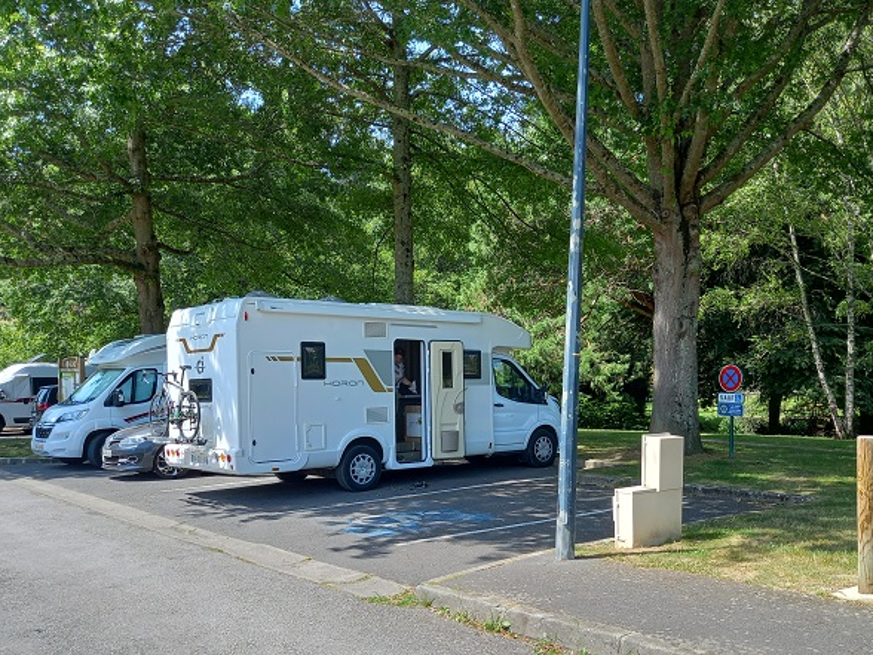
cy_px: 398
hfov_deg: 53.9
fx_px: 857
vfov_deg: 41.6
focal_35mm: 34
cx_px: 483
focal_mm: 4.6
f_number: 2
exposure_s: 1/167
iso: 25
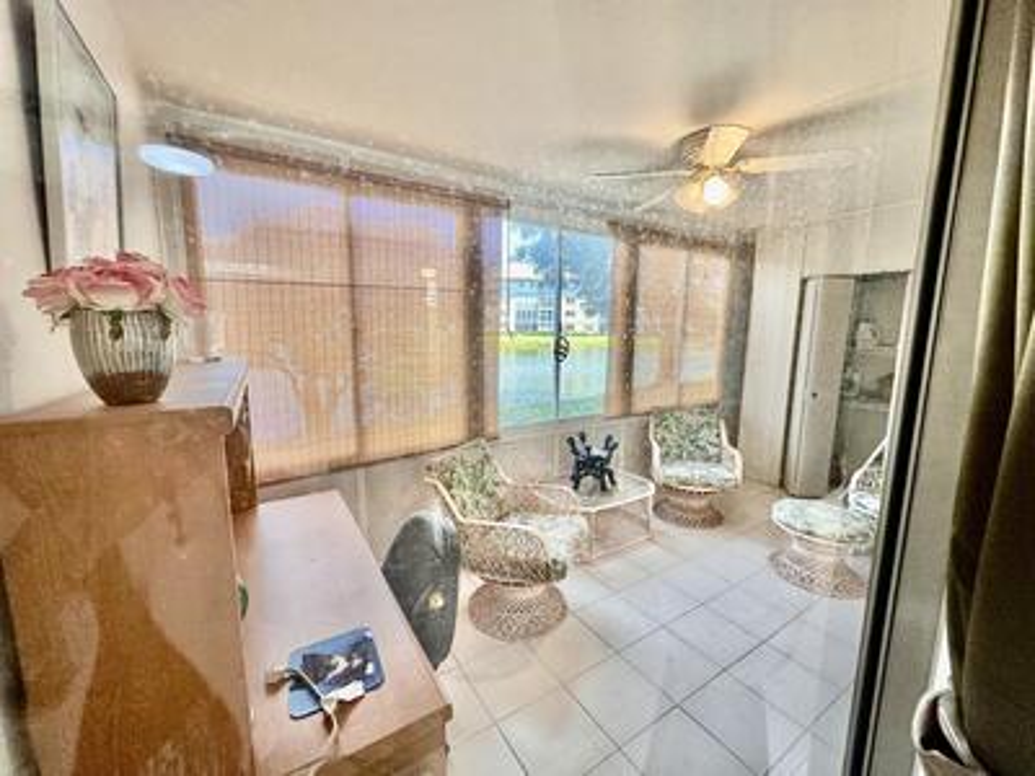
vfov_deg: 85.7
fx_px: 419
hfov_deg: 102.1
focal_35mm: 14
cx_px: 518
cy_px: 388
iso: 160
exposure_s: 1/120
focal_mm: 2.22
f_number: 2.2
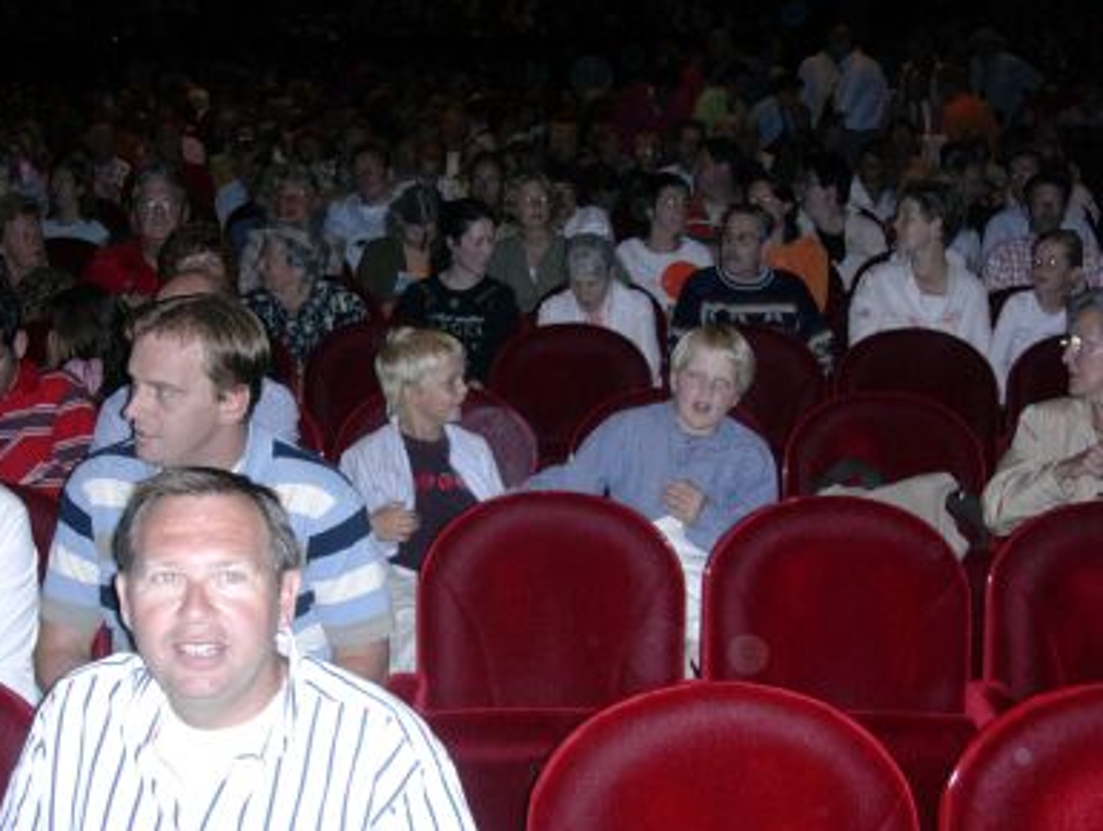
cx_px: 544
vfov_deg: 31.6
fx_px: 1468
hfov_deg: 41.2
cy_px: 416
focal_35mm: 46
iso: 79
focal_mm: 6.7
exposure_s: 1/64
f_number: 2.9
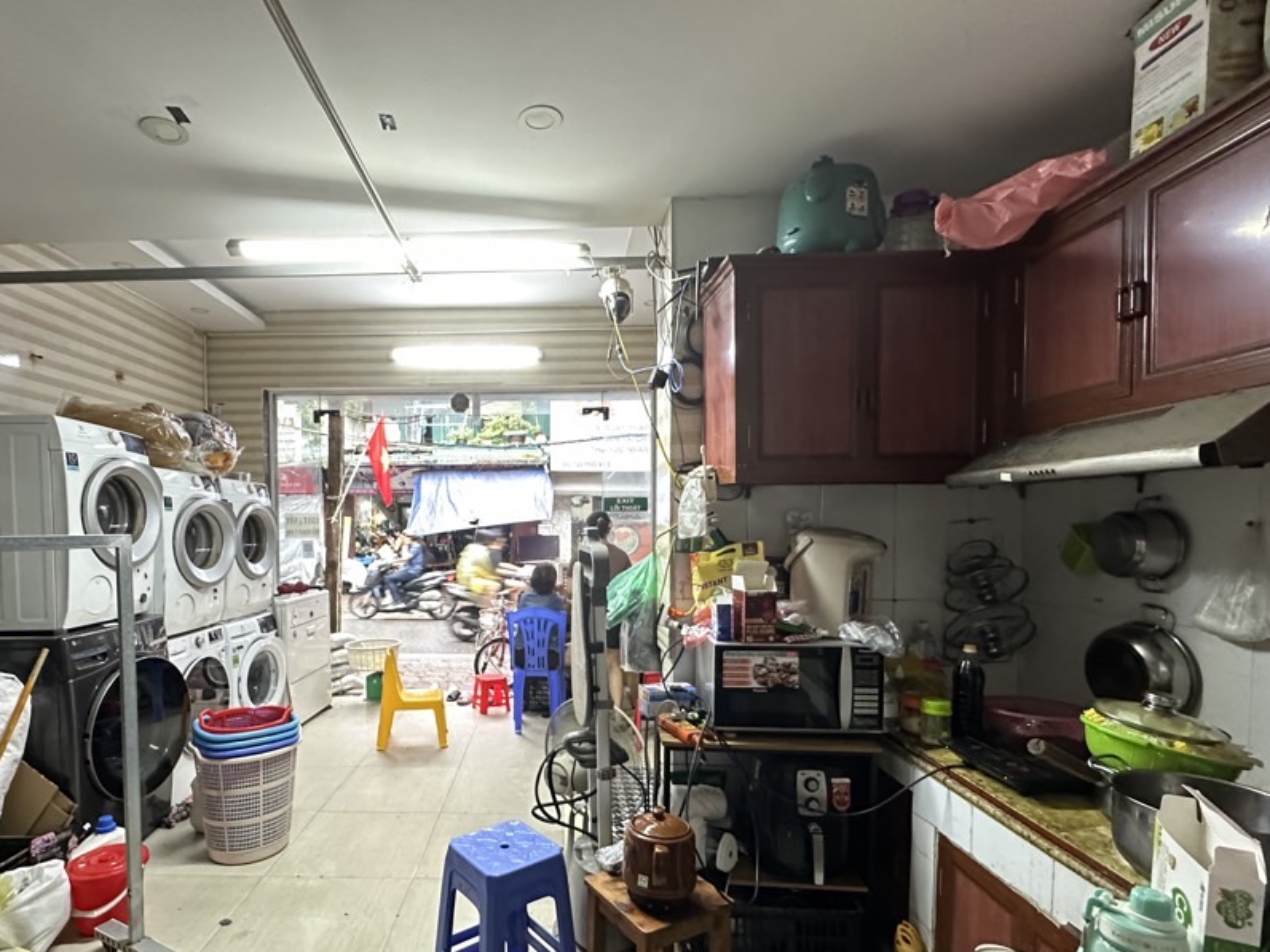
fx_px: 660
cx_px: 534
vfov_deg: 71.1
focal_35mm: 18
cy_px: 553
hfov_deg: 87.1
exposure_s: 1/34
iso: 800
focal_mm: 2.22
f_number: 2.2
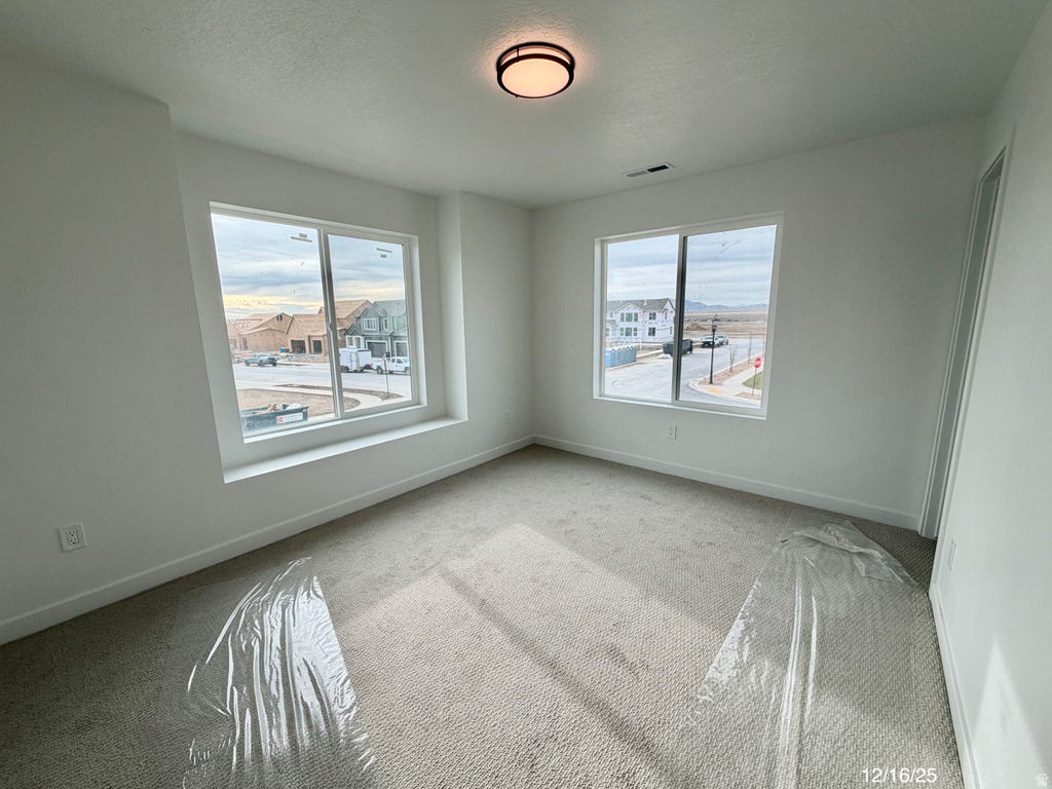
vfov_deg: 85.7
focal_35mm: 14
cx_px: 526
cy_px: 394
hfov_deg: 102.1
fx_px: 425
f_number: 2.2
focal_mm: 2.22
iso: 64
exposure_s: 1/458
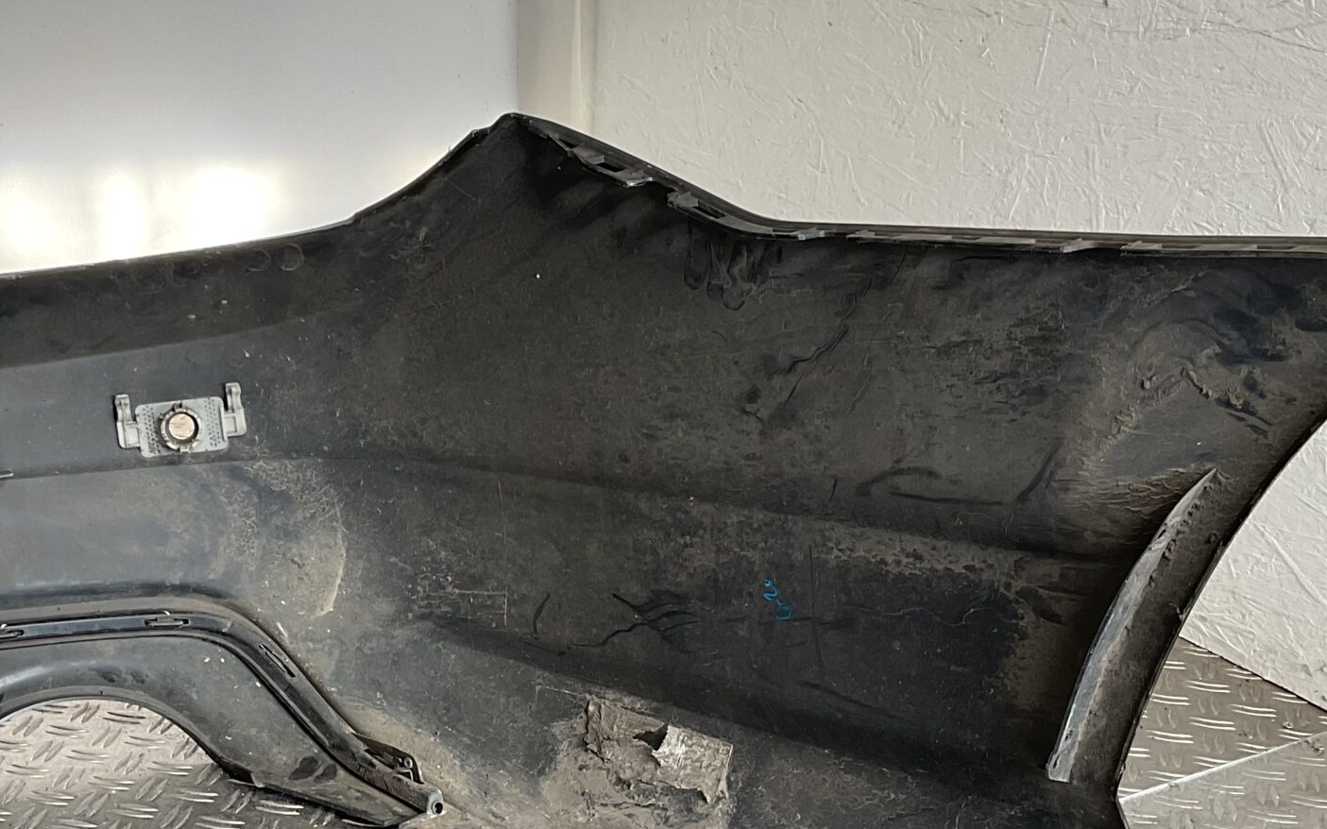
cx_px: 407
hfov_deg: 35.8
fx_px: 2025
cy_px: 665
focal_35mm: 56
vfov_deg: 22.8
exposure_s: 1/100
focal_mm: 3
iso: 20
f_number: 1.8
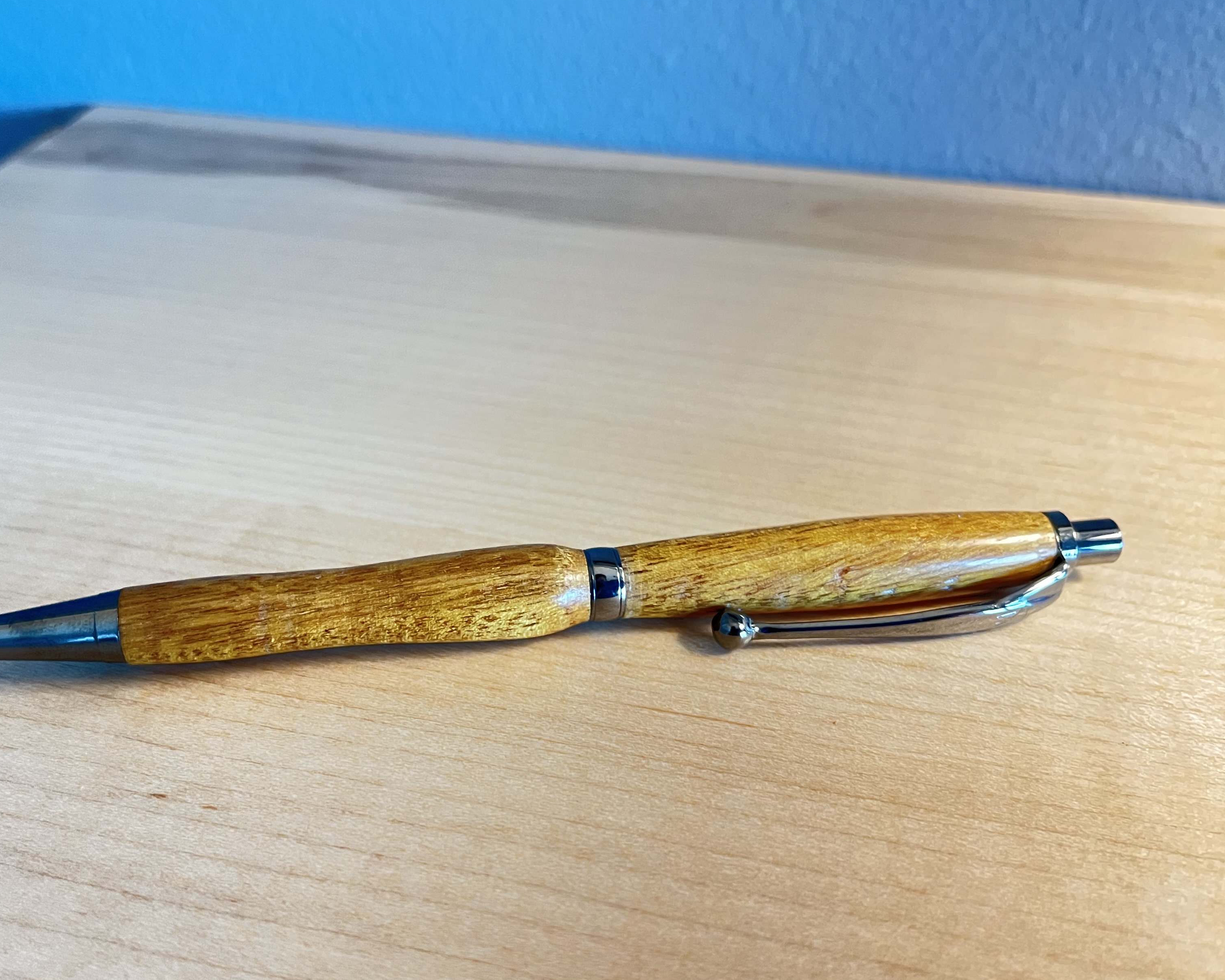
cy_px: 551
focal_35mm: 34
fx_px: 1233
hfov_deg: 52.6
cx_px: 511
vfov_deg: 43.3
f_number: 1.6
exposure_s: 1/40
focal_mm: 5.1
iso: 500
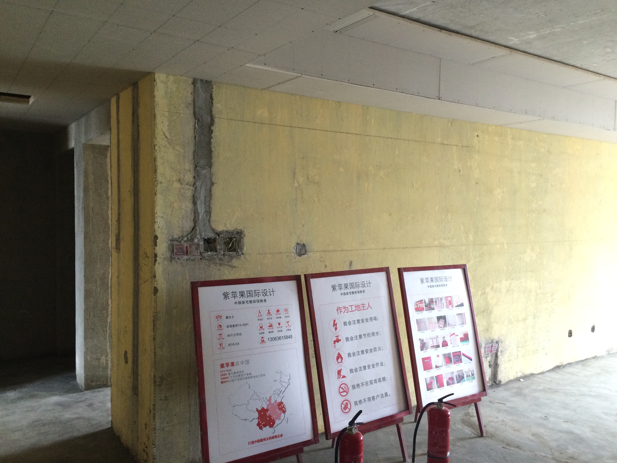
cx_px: 308
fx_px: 517
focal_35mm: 29
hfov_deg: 61.7
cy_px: 232
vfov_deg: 48.2
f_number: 2.2
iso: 125
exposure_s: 1/30
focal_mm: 4.15
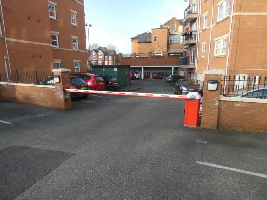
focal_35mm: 20
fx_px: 154
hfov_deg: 81.8
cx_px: 134
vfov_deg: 66.0
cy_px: 100
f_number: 2.8
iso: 80
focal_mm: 3.6
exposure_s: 1/320
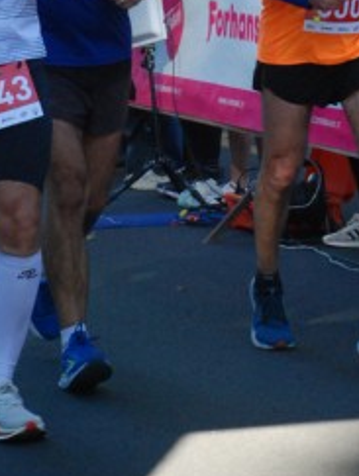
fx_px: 3685
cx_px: 354
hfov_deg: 5.6
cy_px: -6
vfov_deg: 7.4
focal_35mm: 267
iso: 1000
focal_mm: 75
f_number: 5.6
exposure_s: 1/320
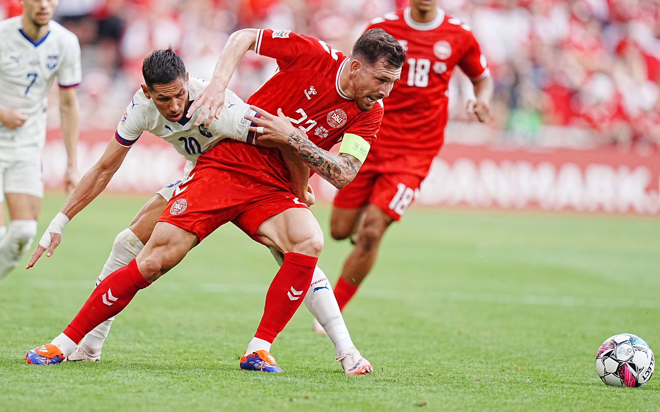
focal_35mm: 409
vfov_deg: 3.2
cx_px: 331
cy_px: 211
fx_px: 7357
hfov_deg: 5.1
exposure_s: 1/1600
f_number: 2.8
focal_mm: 400
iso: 1250
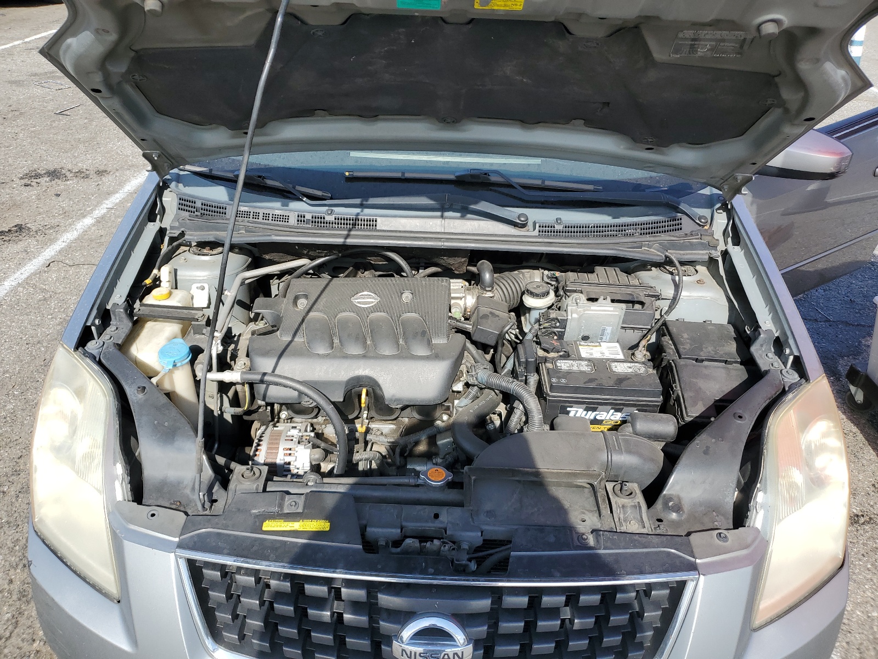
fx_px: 659
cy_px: 330
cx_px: 439
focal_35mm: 26
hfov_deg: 67.3
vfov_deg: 53.1
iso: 50
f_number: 1.5
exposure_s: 1/1429
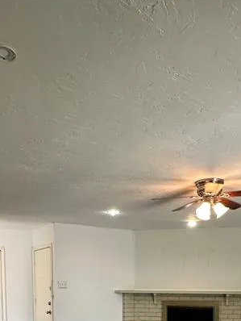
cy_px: 306
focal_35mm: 36
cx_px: 115
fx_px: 334
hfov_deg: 39.7
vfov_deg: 45.1
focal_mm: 2.22
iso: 200
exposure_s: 1/60
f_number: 2.2
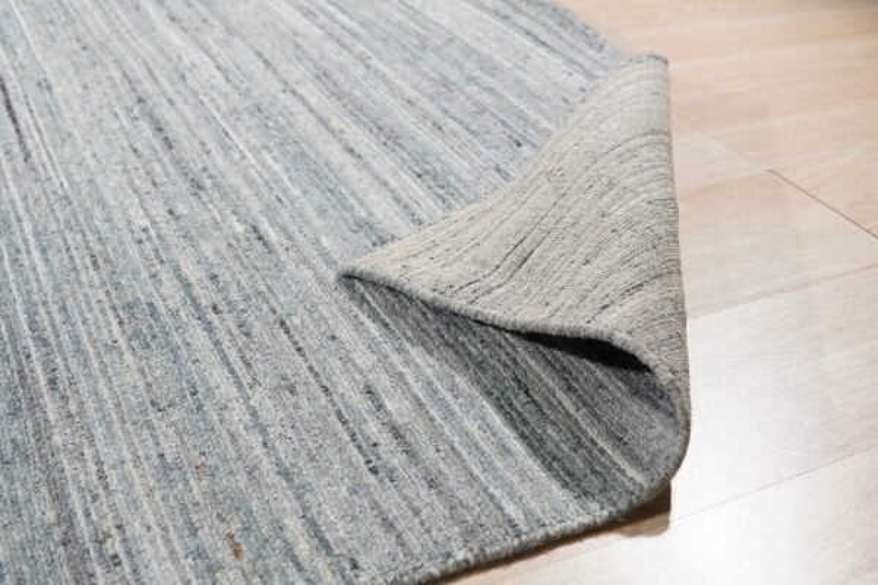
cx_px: 439
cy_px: 292
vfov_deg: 29.9
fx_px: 1097
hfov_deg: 43.6
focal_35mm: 45
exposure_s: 1/160
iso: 500
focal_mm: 30
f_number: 5
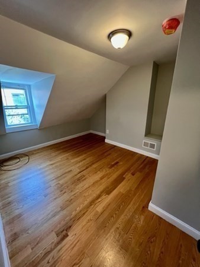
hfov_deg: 90.0
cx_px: 100
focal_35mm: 13
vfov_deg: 106.2
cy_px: 134
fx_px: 100
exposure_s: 1/60
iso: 320
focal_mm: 1.57
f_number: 1.8
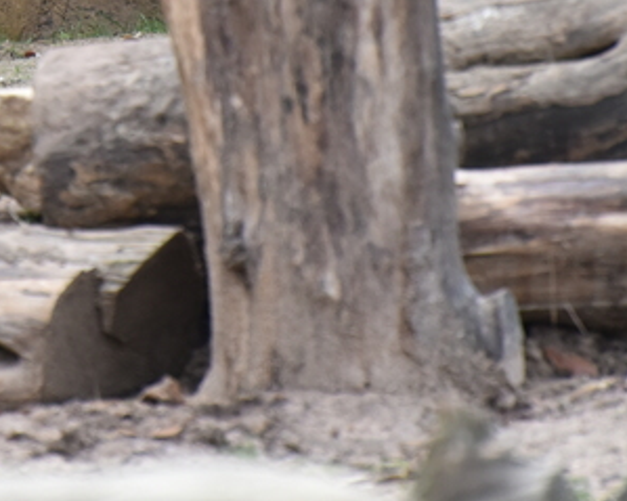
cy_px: -247
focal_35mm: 1205
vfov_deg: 1.3
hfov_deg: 1.6
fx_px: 22354
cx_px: -300
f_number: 5.6
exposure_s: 1/640
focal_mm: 300
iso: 1100
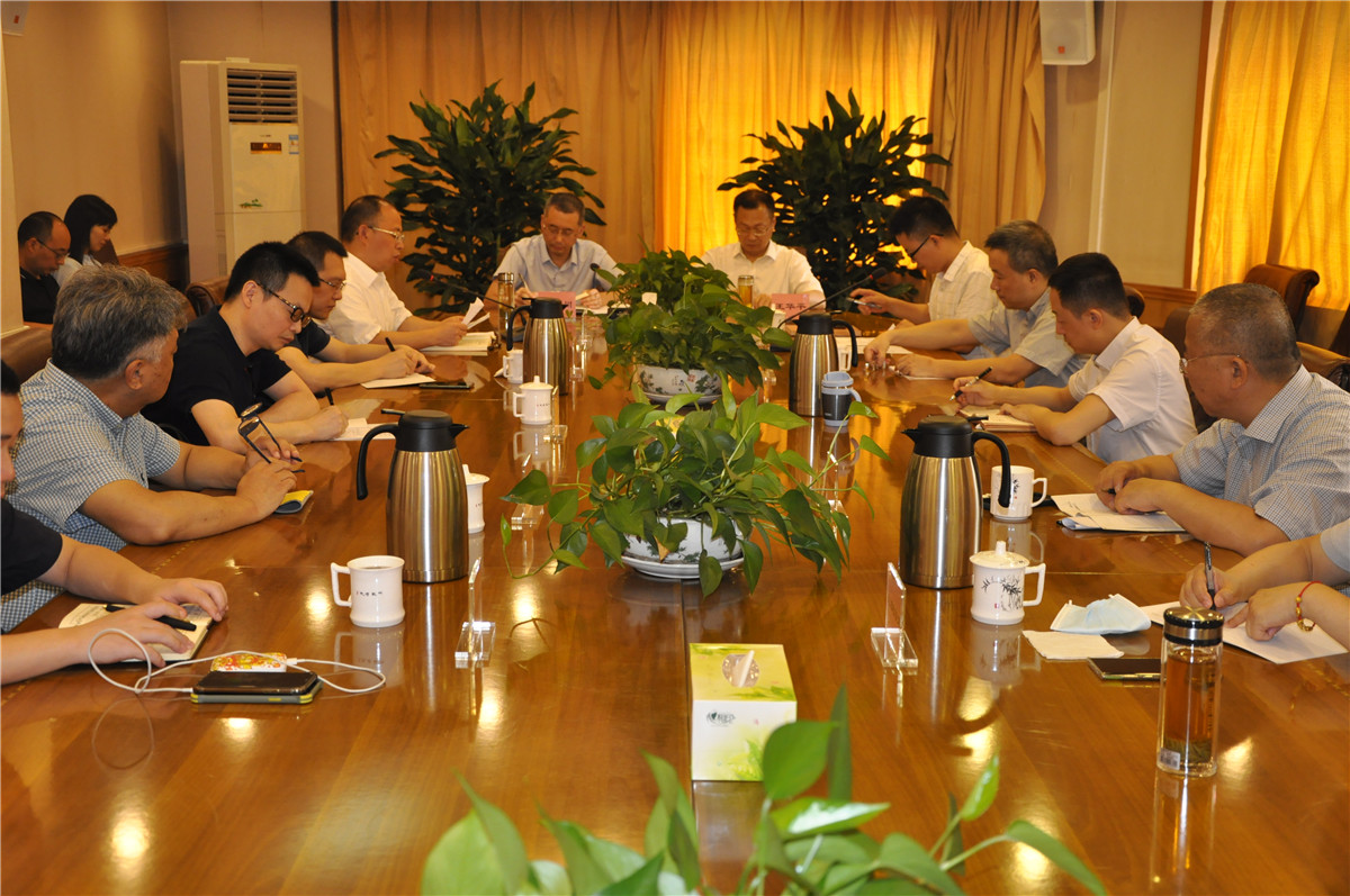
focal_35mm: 48
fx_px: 1798
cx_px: 675
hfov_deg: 41.2
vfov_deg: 28.0
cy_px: 448
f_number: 4.2
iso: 800
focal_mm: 32
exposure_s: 1/60
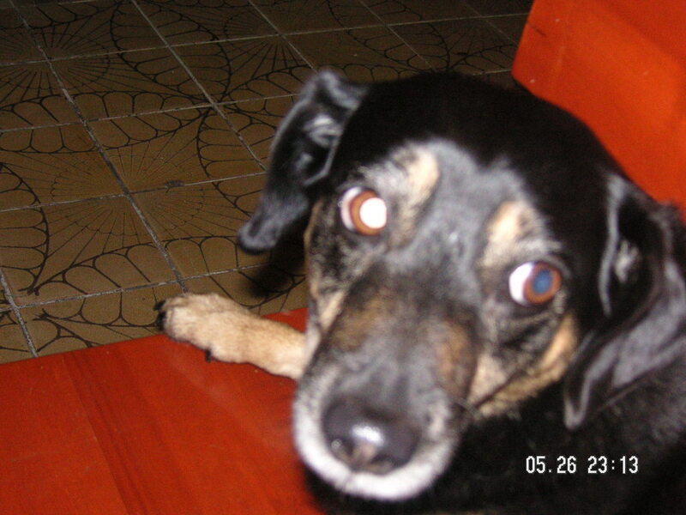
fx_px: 1209
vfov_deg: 24.0
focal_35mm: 61
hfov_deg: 31.7
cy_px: 258
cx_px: 343
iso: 160
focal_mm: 10.2
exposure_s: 1/60
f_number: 3.9
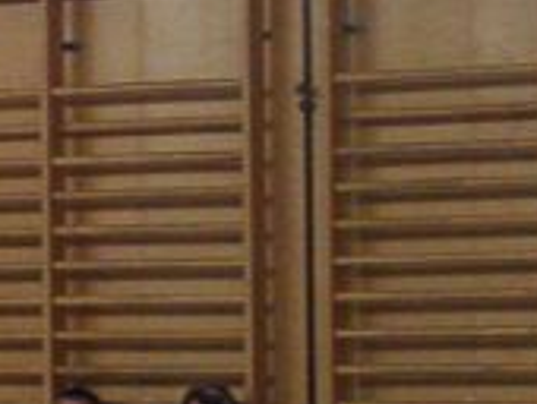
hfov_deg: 7.5
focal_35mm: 256
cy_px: 300
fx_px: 3977
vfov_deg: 5.8
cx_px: -458
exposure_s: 1/60
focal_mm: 14.2
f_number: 4
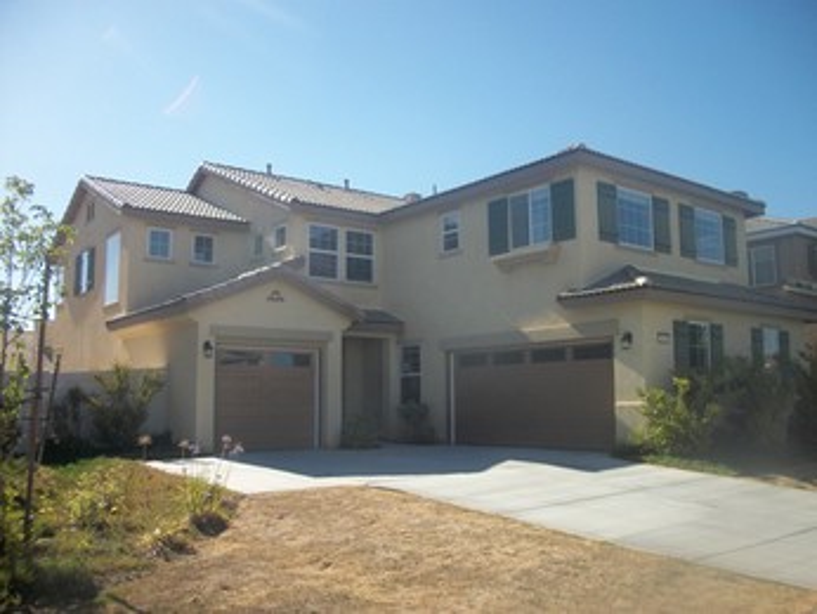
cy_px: 307
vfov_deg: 44.2
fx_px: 756
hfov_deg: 56.8
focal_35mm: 32
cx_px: 408
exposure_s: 1/160
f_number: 8.8
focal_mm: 5.7
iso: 80
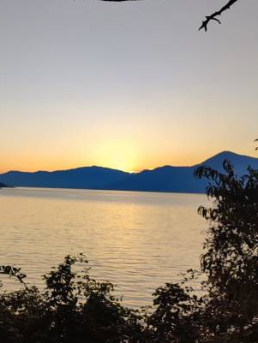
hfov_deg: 31.0
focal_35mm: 46
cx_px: 63
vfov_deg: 38.5
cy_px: 38
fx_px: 457
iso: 50
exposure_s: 1/297
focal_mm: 5.89
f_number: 1.89
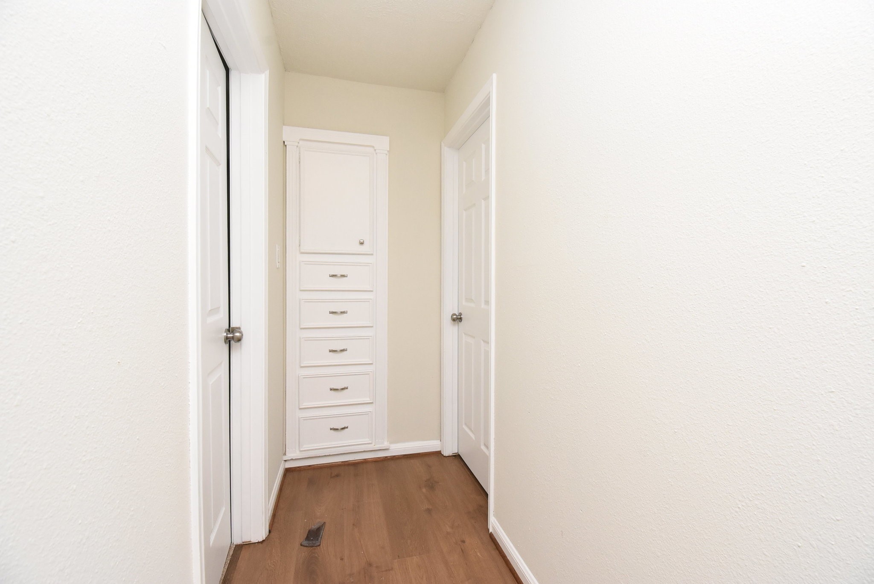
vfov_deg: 77.4
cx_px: 437
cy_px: 292
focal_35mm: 15
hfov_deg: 100.3
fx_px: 364
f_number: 9
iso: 2000
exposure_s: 1/60
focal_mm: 10
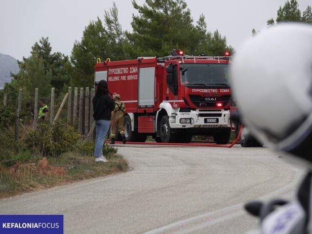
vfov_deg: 6.6
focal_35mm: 225
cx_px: 162
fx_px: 2028
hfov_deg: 8.8
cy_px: 117
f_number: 4
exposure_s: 1/250
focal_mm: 75.77
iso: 100
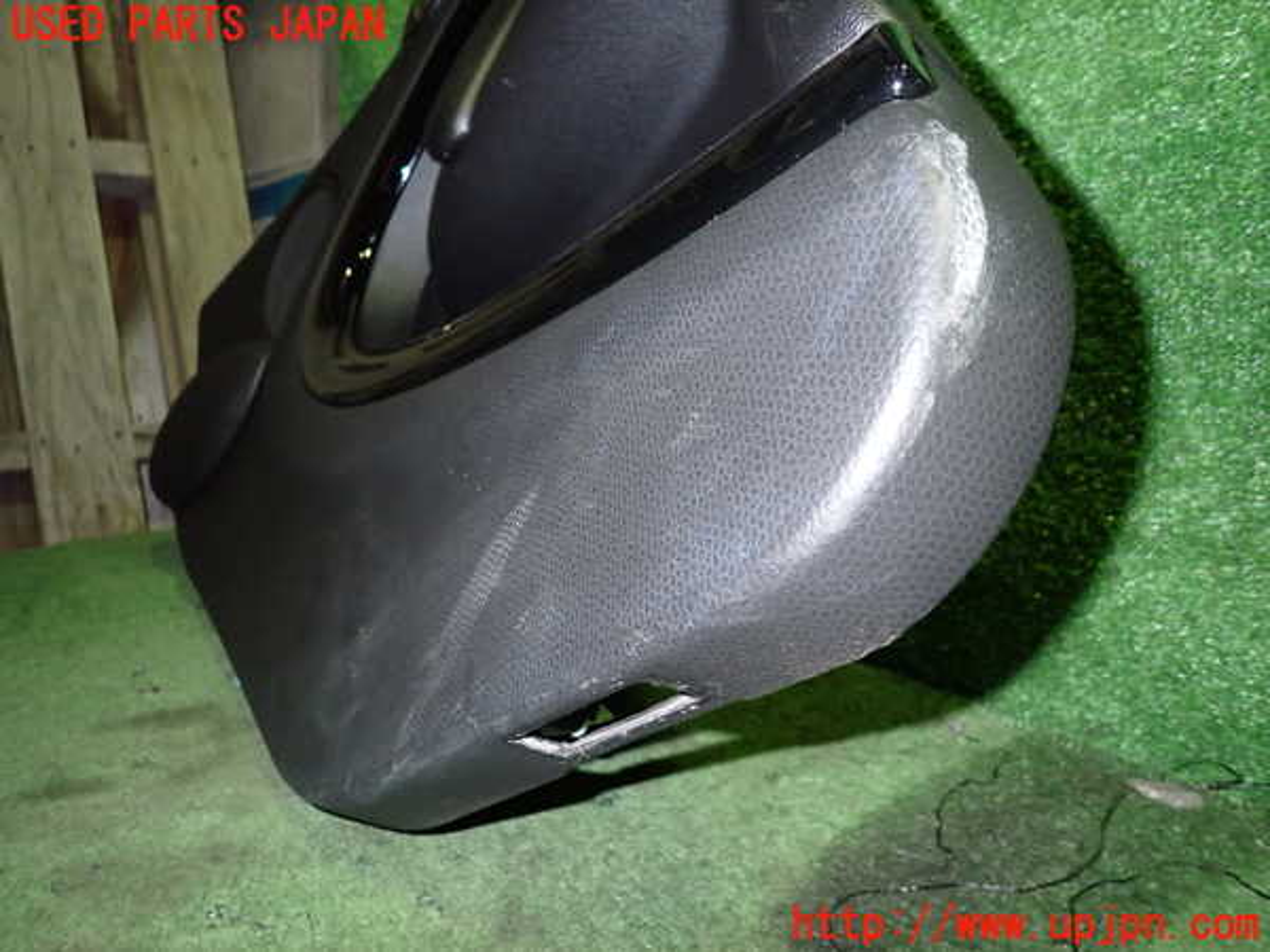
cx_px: 635
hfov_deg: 69.4
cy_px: 476
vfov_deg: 54.9
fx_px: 917
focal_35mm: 25
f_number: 5.6
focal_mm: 4.5
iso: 640
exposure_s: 1/30
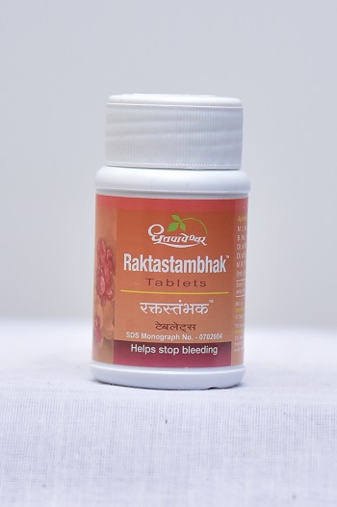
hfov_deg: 14.8
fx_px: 1293
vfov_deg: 22.2
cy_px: 254
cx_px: 168
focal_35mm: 92
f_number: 4
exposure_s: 1/125
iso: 1250
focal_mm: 92
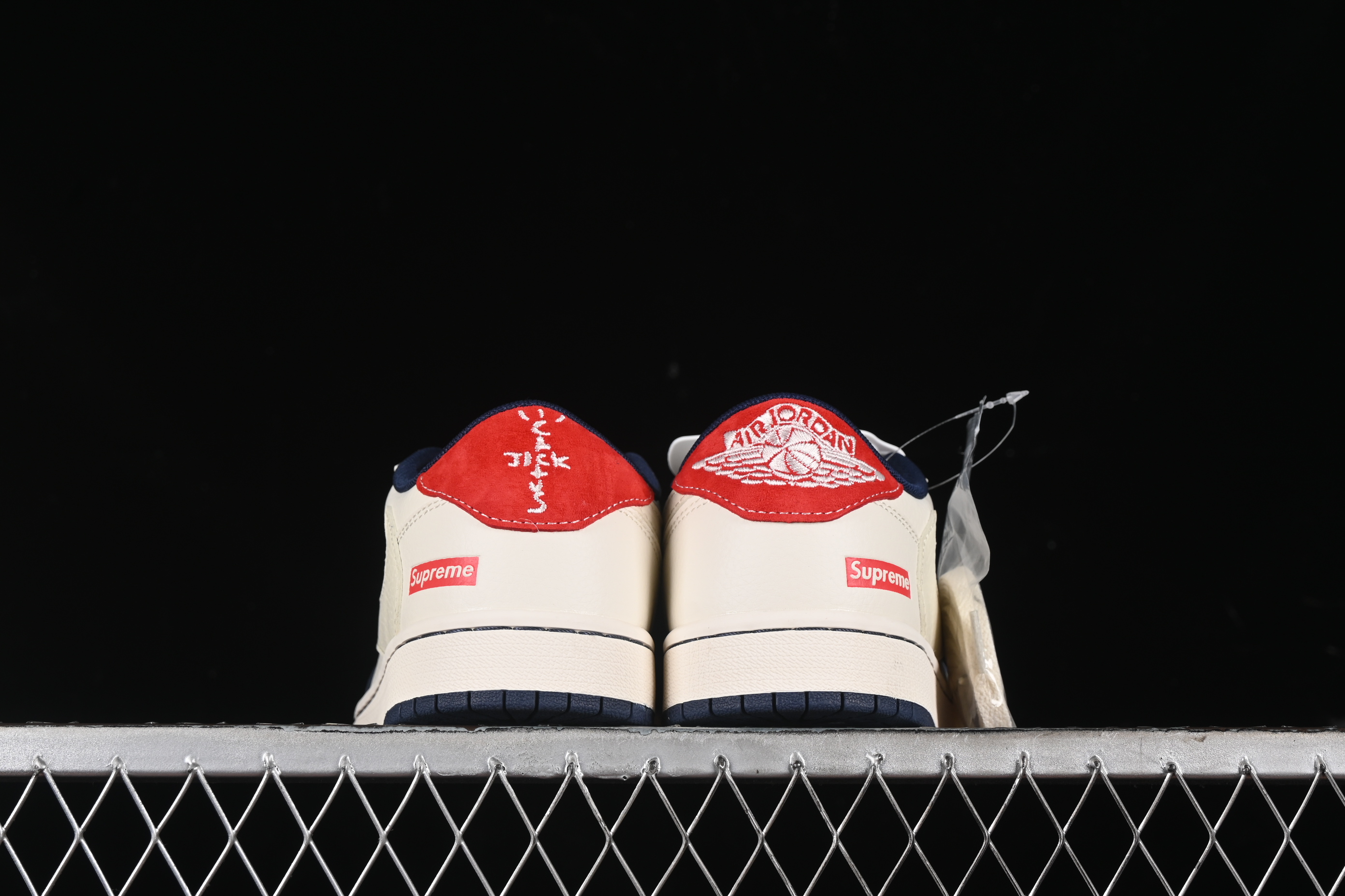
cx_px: 672
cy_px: 448
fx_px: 2802
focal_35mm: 75
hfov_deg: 27.0
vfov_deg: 18.2
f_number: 8
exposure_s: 1/80
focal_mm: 50
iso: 160
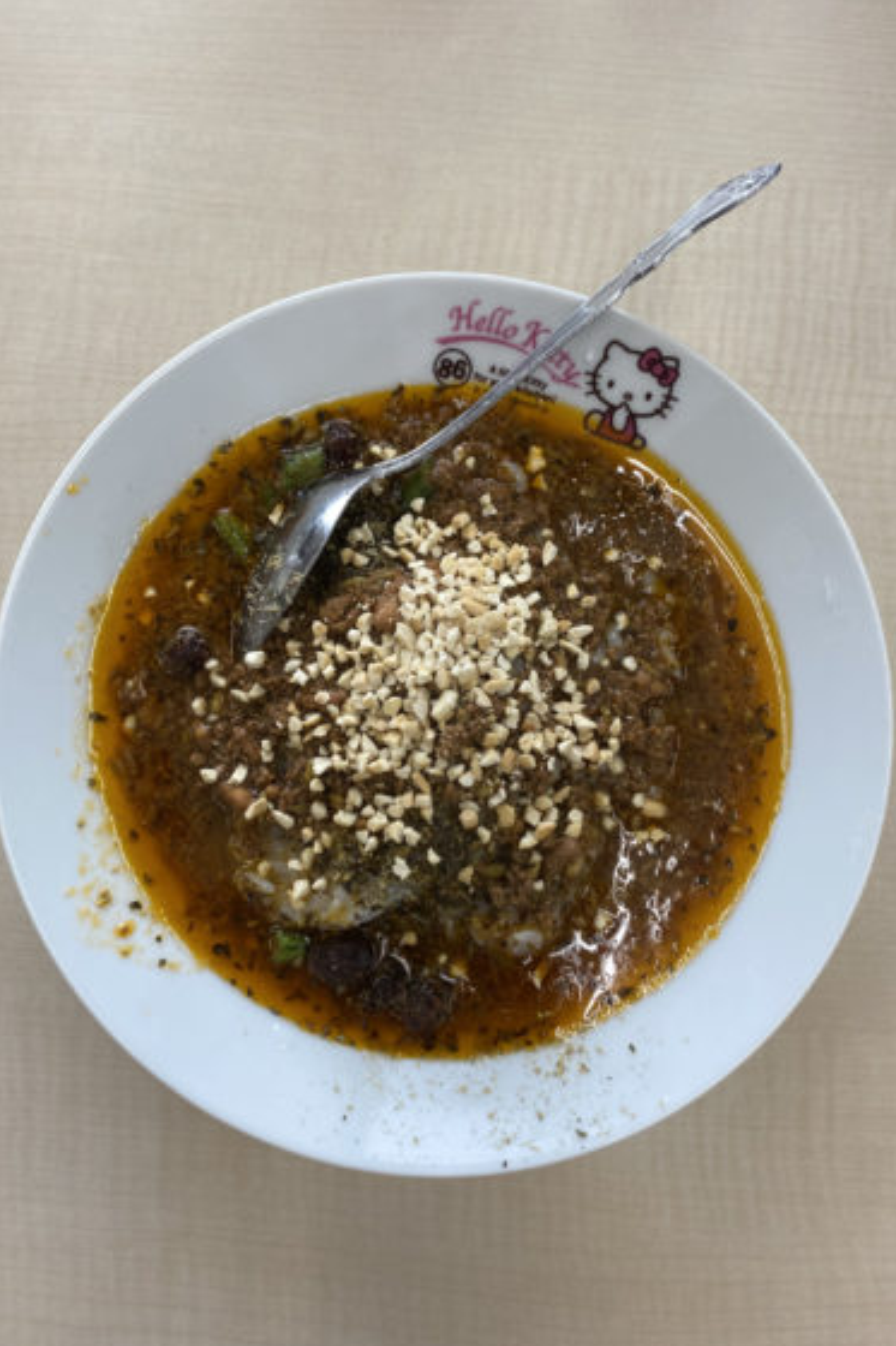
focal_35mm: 28
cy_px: 675
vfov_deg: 65.5
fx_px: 1046
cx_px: 443
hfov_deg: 46.4
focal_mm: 4.25
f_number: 1.8
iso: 50
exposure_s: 1/120
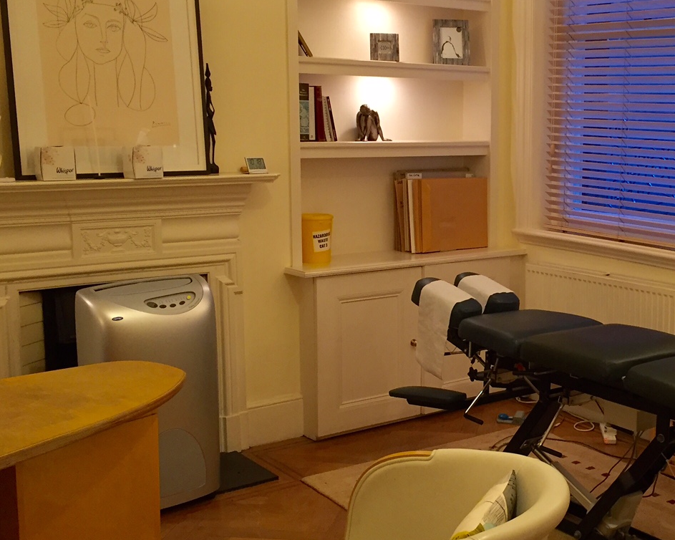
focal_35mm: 49
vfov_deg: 30.8
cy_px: 274
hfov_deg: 37.3
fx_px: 979
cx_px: 492
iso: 160
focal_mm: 4.15
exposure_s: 1/33
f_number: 2.2
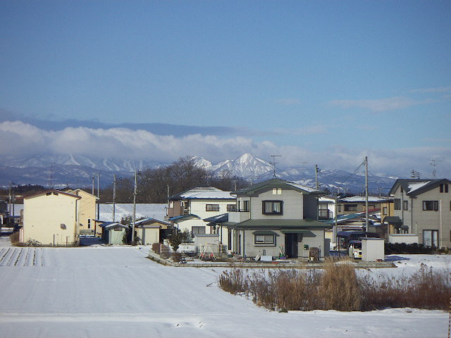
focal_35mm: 108
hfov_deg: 18.2
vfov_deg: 13.7
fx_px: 1407
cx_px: 226
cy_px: 169
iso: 50
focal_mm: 14.1
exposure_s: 1/320
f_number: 8
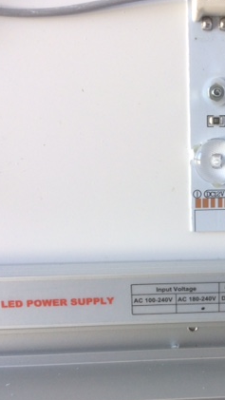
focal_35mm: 48
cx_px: 216
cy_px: 222
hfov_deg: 24.0
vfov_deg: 42.8
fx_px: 509
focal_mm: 4.15
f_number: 2.2
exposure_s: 1/50
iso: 50
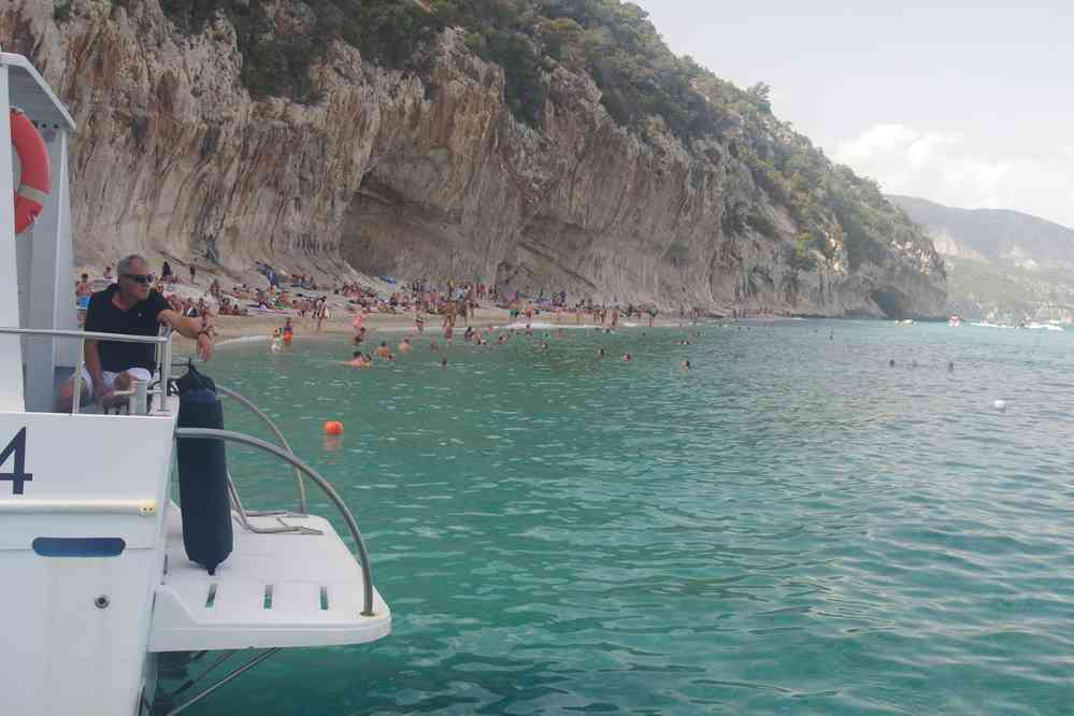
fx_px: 1387
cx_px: 537
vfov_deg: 28.9
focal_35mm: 46
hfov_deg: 42.3
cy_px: 358
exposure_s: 1/60
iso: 200
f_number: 8
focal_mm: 31
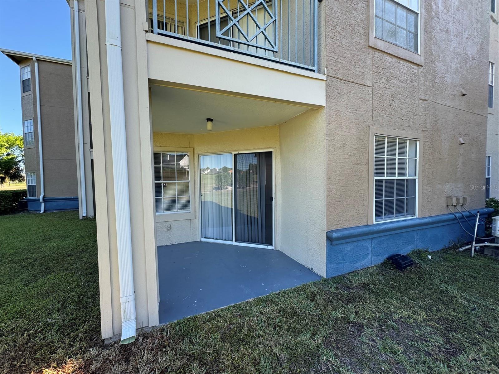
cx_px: 250
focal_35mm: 14
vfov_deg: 85.7
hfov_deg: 102.1
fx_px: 202
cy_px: 187
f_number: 2.2
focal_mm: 2.22
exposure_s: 1/280
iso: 40
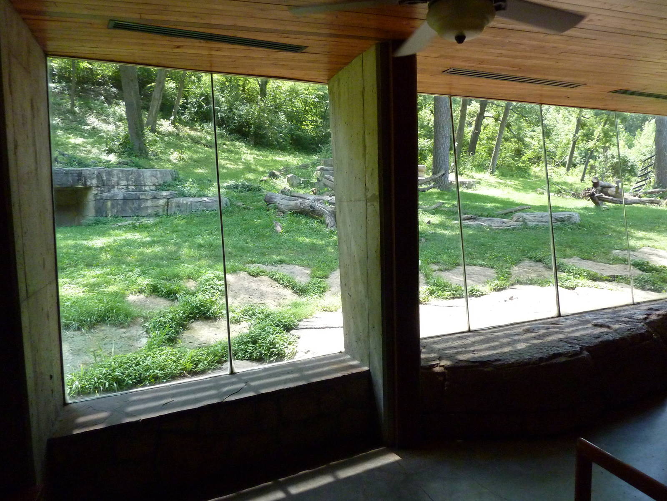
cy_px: 250
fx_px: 482
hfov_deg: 69.4
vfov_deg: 54.9
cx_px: 334
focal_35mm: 25
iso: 400
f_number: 3.3
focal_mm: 4.1
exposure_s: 1/250
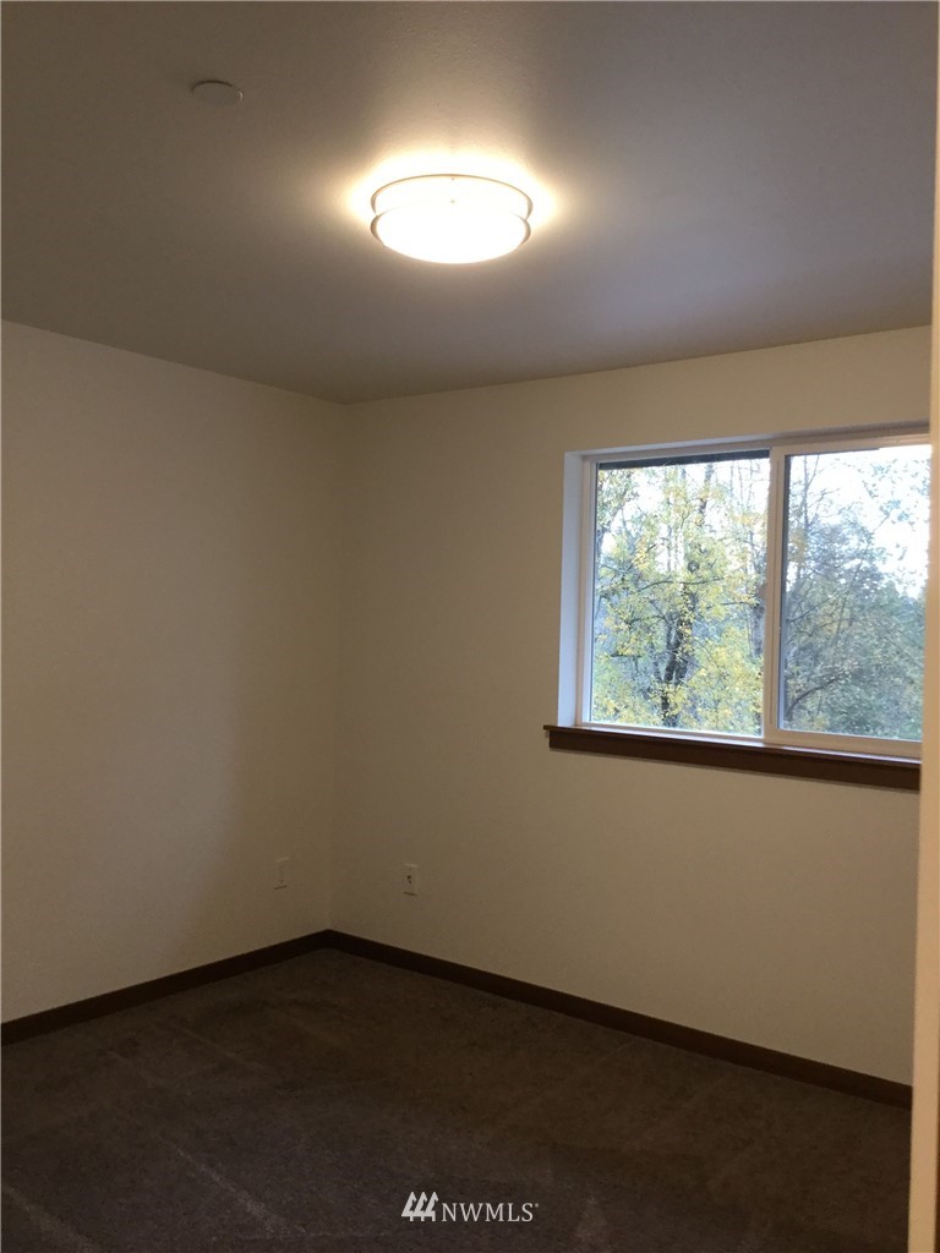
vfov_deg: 58.4
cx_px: 470
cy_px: 626
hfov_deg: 45.4
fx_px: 1122
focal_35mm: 31
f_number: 2.4
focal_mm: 3.3
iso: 64
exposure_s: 1/30
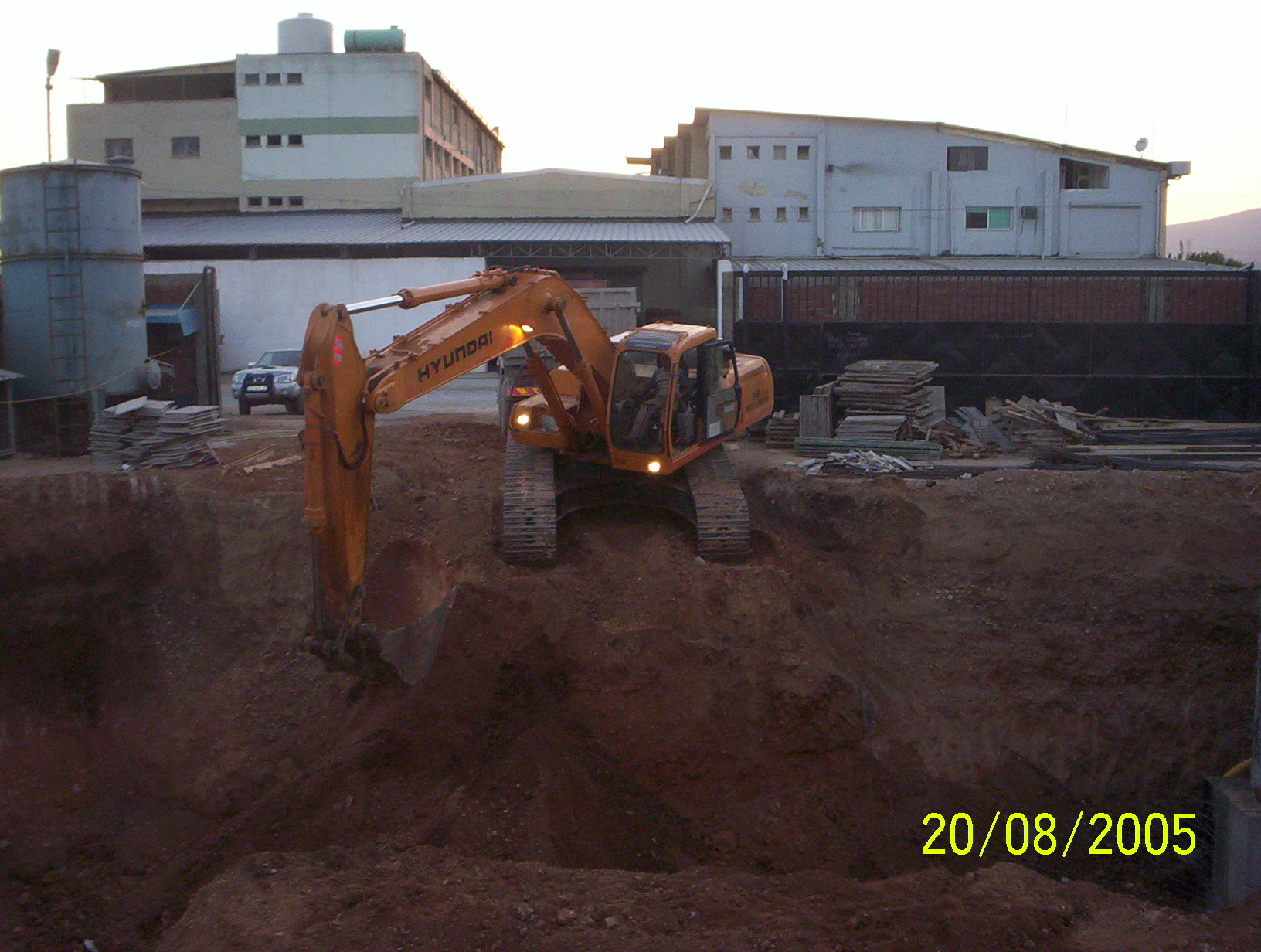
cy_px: 476
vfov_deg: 37.9
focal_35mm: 38
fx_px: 1388
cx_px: 630
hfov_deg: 48.9
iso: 140
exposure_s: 1/60
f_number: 4.5
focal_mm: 4.99
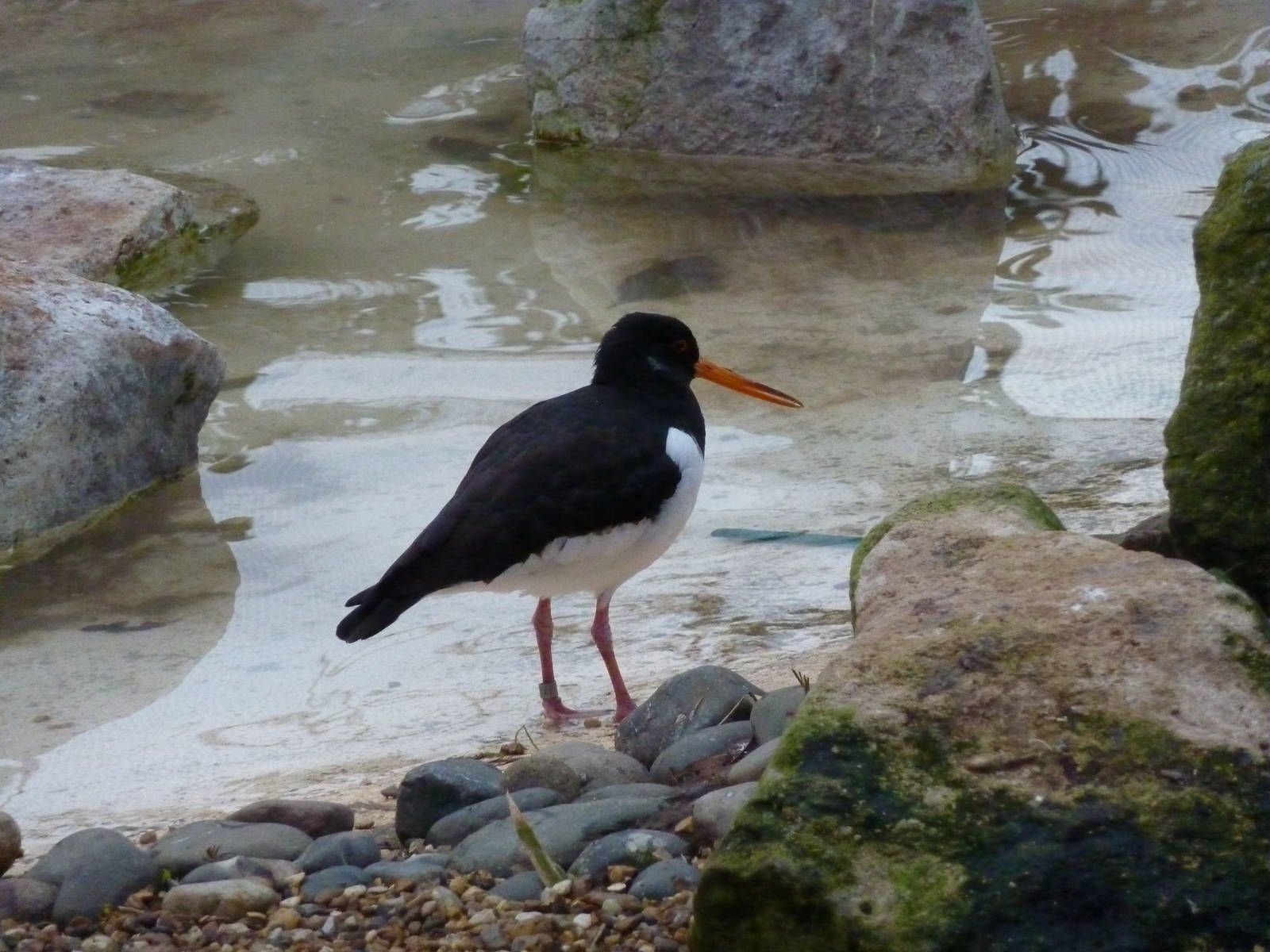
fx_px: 11006
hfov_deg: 6.6
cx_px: 635
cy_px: 476
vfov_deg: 5.0
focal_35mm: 300
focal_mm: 49.2
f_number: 4.9
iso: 800
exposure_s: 1/160
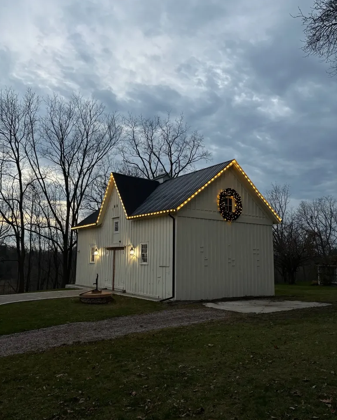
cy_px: 215
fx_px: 349
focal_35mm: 28
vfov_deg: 62.2
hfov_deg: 51.5
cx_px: 164
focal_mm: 5.96
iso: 125
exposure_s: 1/60
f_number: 1.6
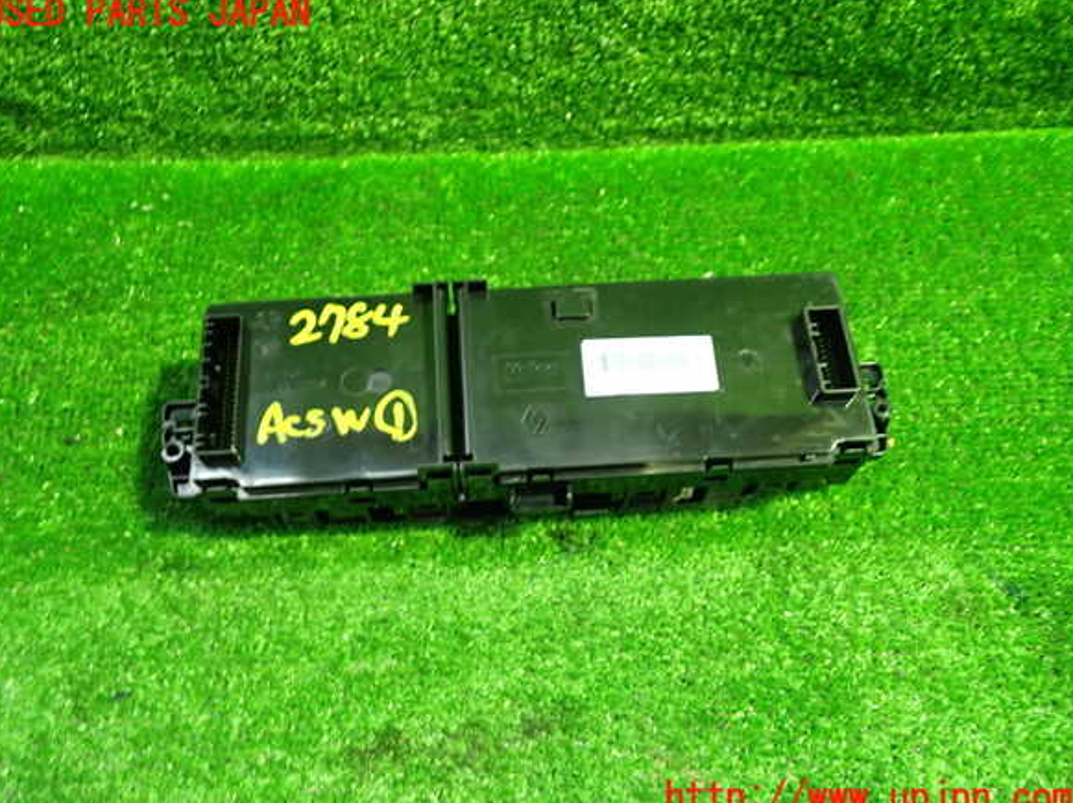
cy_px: 406
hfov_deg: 58.4
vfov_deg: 45.4
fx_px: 960
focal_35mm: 31
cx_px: 528
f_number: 2.3
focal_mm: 5.4
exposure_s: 1/30
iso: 500
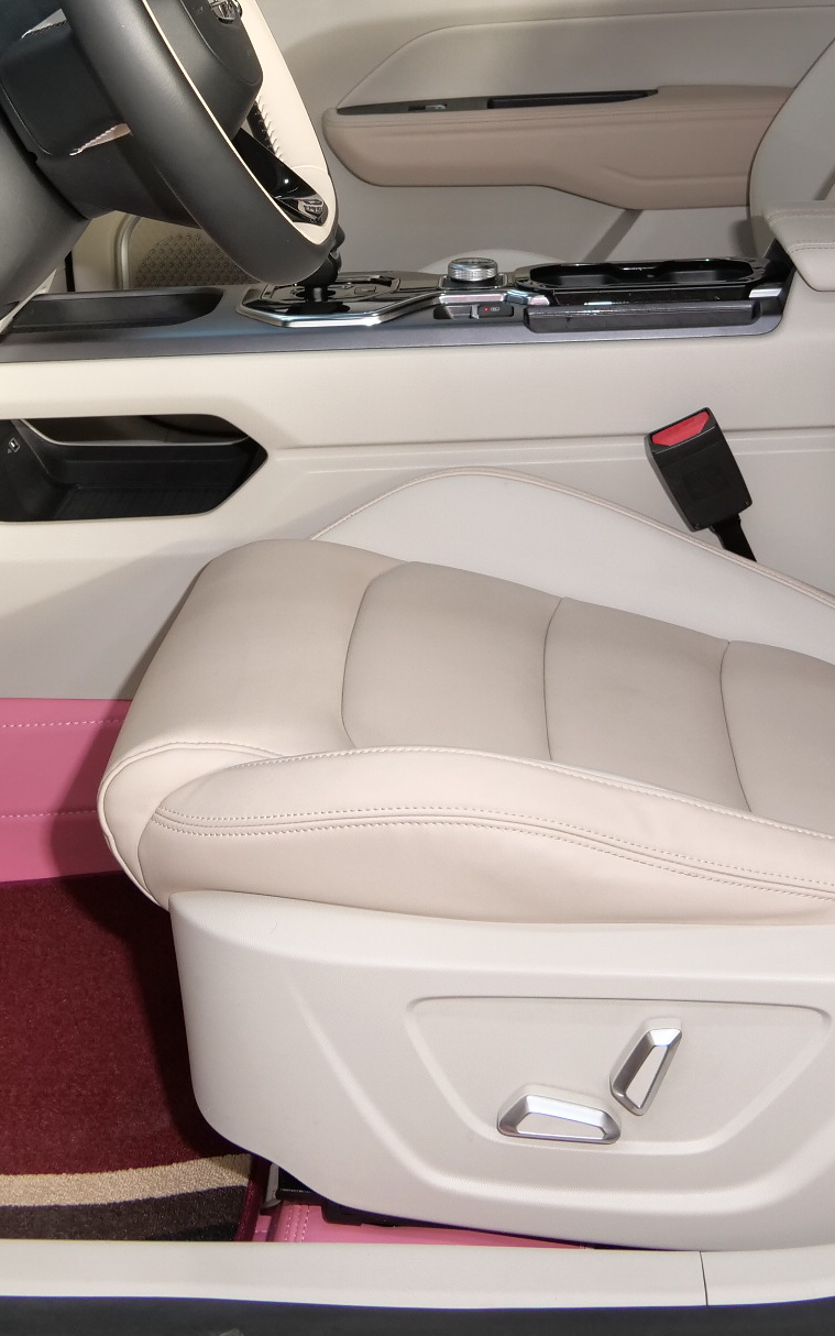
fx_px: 2002
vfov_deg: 35.6
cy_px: 261
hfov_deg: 23.6
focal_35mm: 55
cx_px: 450
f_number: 4
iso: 400
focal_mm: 12
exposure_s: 1/30
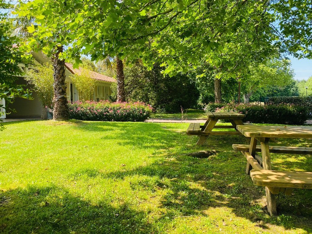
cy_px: 117
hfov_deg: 67.3
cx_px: 156
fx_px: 234
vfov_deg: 53.1
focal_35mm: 26
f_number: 1.8
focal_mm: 4.25
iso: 32
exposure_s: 1/681
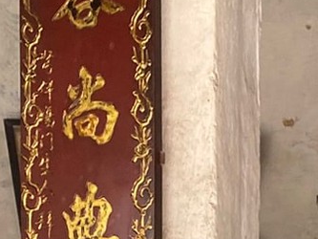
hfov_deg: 10.6
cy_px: 444
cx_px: 801
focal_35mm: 156
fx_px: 1434
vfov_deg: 9.1
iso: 40
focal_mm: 4.25
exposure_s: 1/122
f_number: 1.8
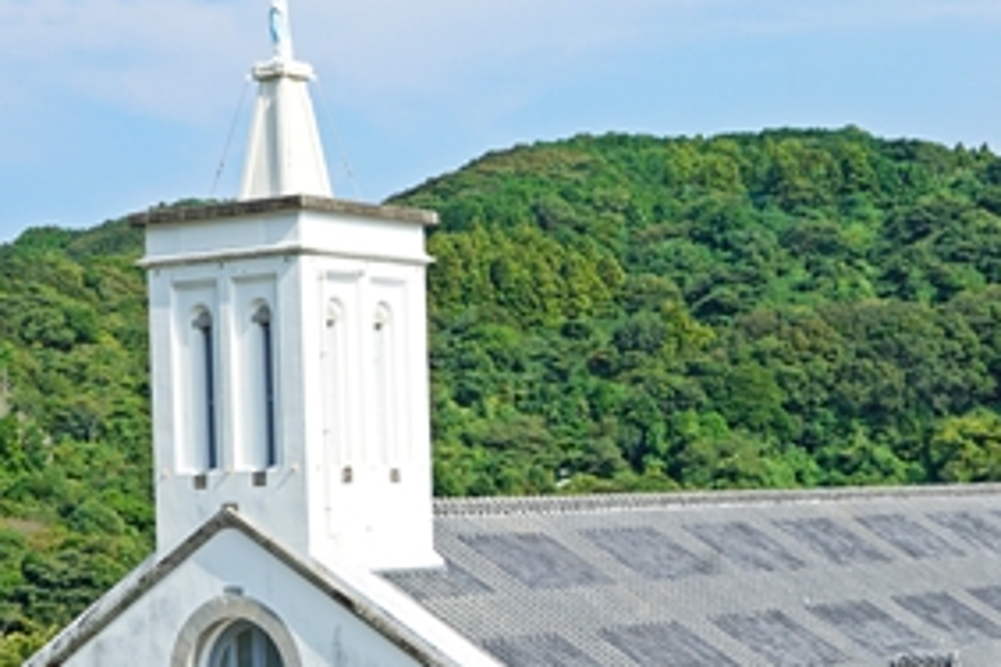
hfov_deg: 24.1
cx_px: 646
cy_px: 536
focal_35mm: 84
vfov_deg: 16.1
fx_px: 2335
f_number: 10
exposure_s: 1/160
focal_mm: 32
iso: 100
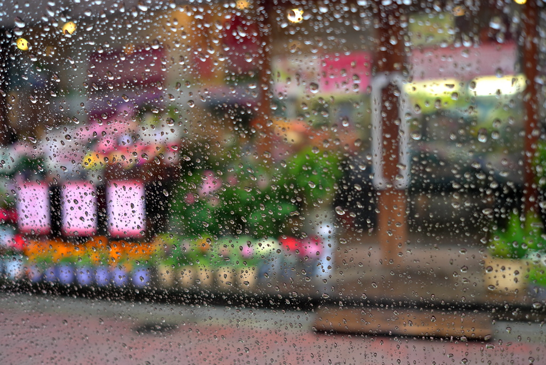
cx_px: 273
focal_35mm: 36
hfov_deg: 53.1
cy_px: 182
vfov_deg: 36.9
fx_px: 546
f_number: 2.8
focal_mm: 24
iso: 100
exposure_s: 1/30
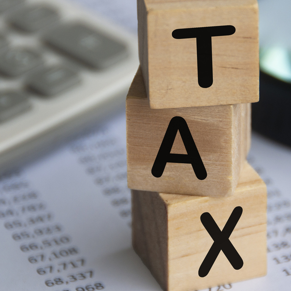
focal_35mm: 541
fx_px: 5145
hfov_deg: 3.2
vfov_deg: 3.2
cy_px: 126
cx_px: 188
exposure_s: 1/80
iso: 200
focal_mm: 200
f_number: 5.6
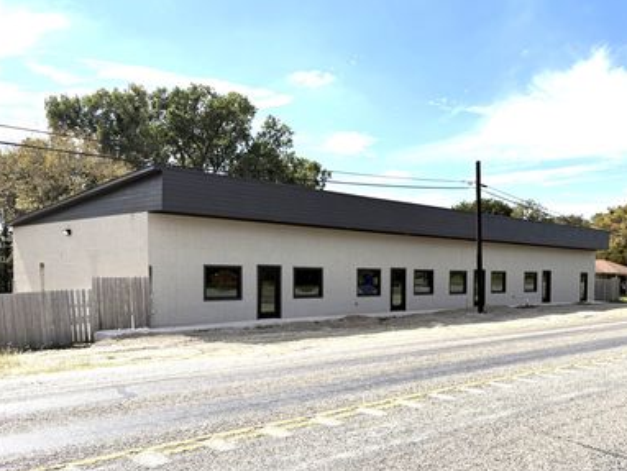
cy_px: 295
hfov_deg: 53.2
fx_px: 616
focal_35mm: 34
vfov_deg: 41.5
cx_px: 402
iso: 50
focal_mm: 5.96
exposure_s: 1/4329
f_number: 1.6
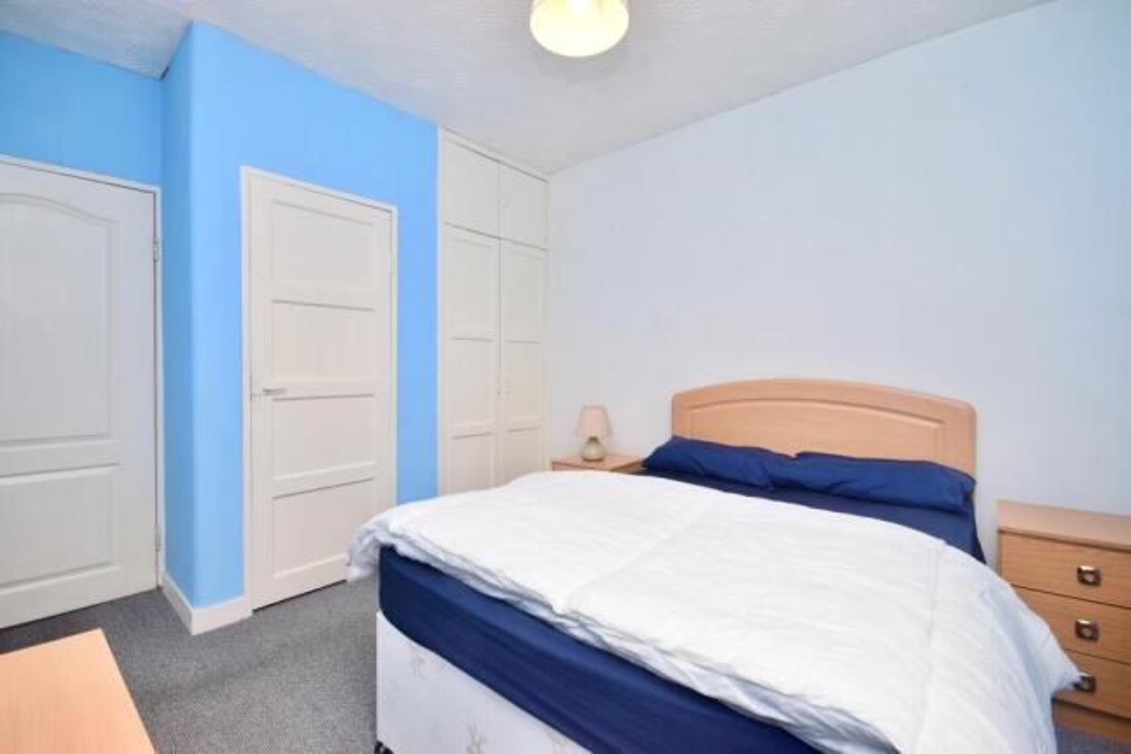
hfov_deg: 100.4
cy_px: 377
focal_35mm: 15
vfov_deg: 77.4
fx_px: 471
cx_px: 566
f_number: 8
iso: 800
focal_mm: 10
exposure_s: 1/80
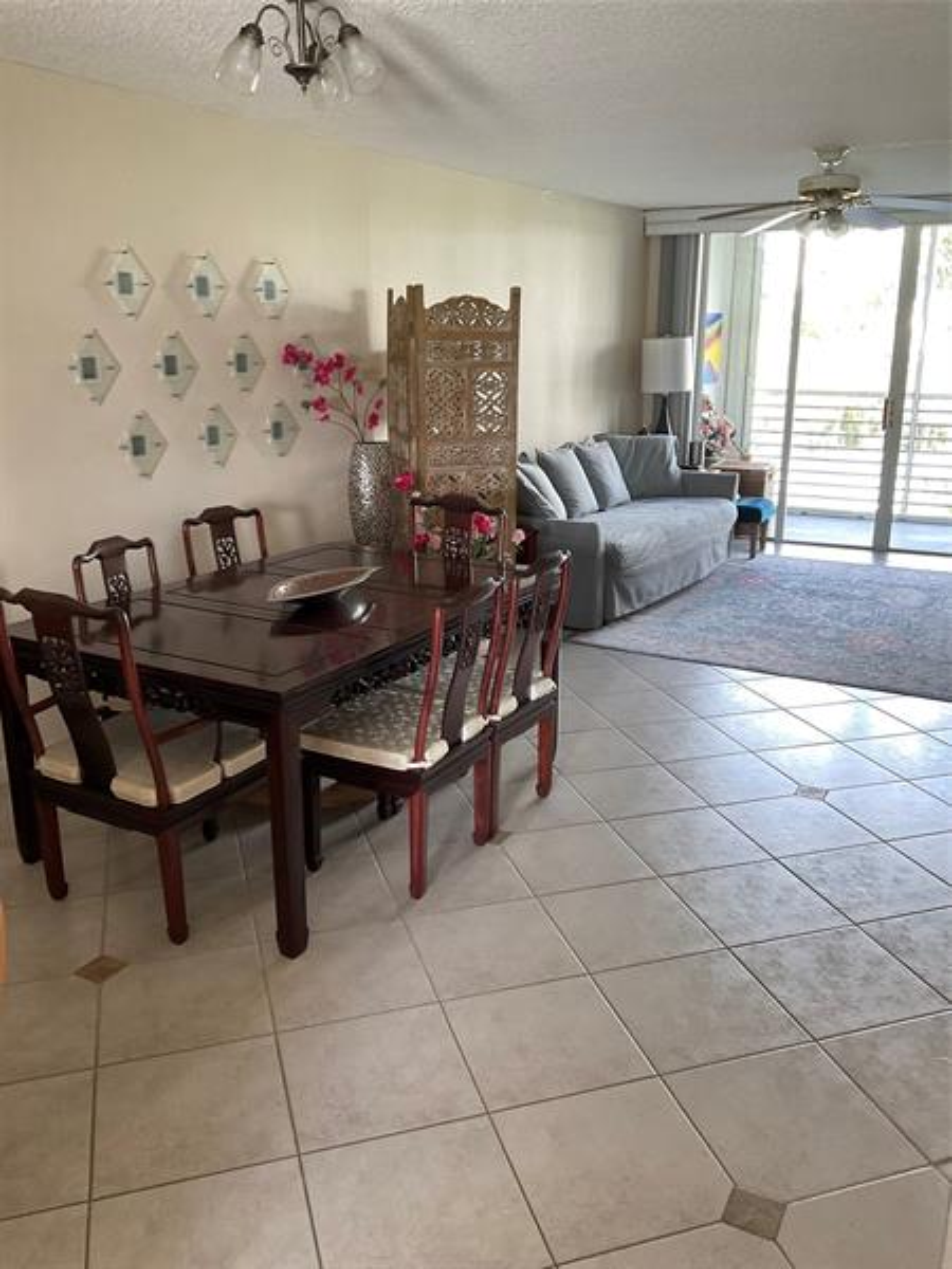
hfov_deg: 48.2
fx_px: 1063
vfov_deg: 61.7
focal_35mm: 29
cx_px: 476
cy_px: 634
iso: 200
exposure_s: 1/60
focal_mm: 3
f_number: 1.8
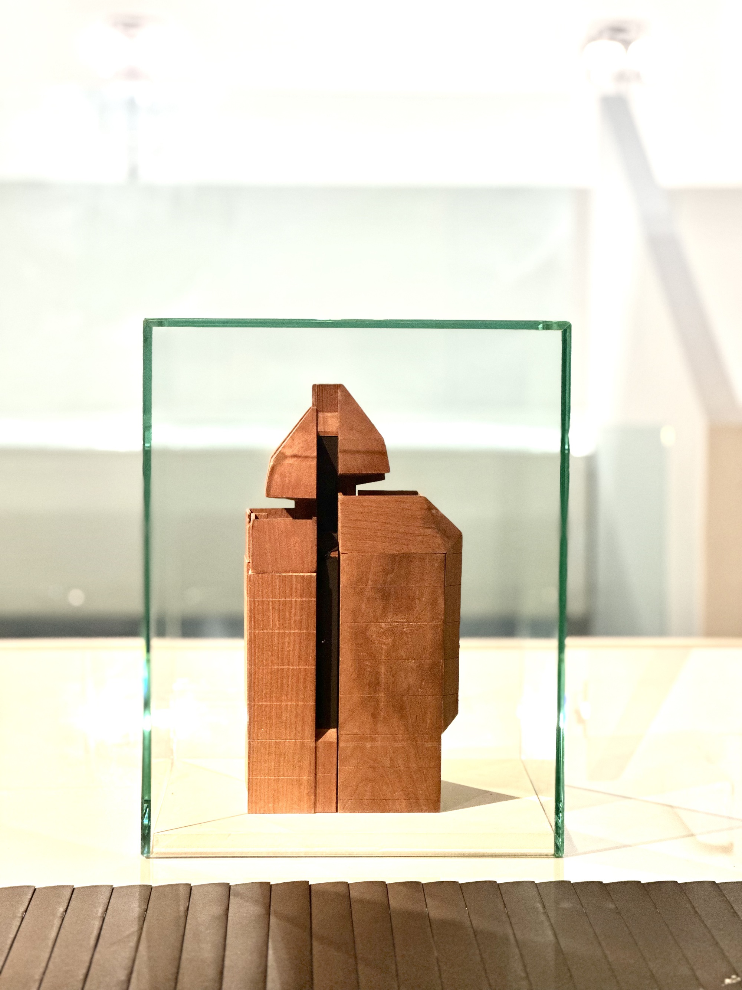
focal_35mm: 77
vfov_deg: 25.3
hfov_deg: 19.1
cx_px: 371
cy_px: 495
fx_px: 2201
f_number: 2.8
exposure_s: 1/33
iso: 200
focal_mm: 9
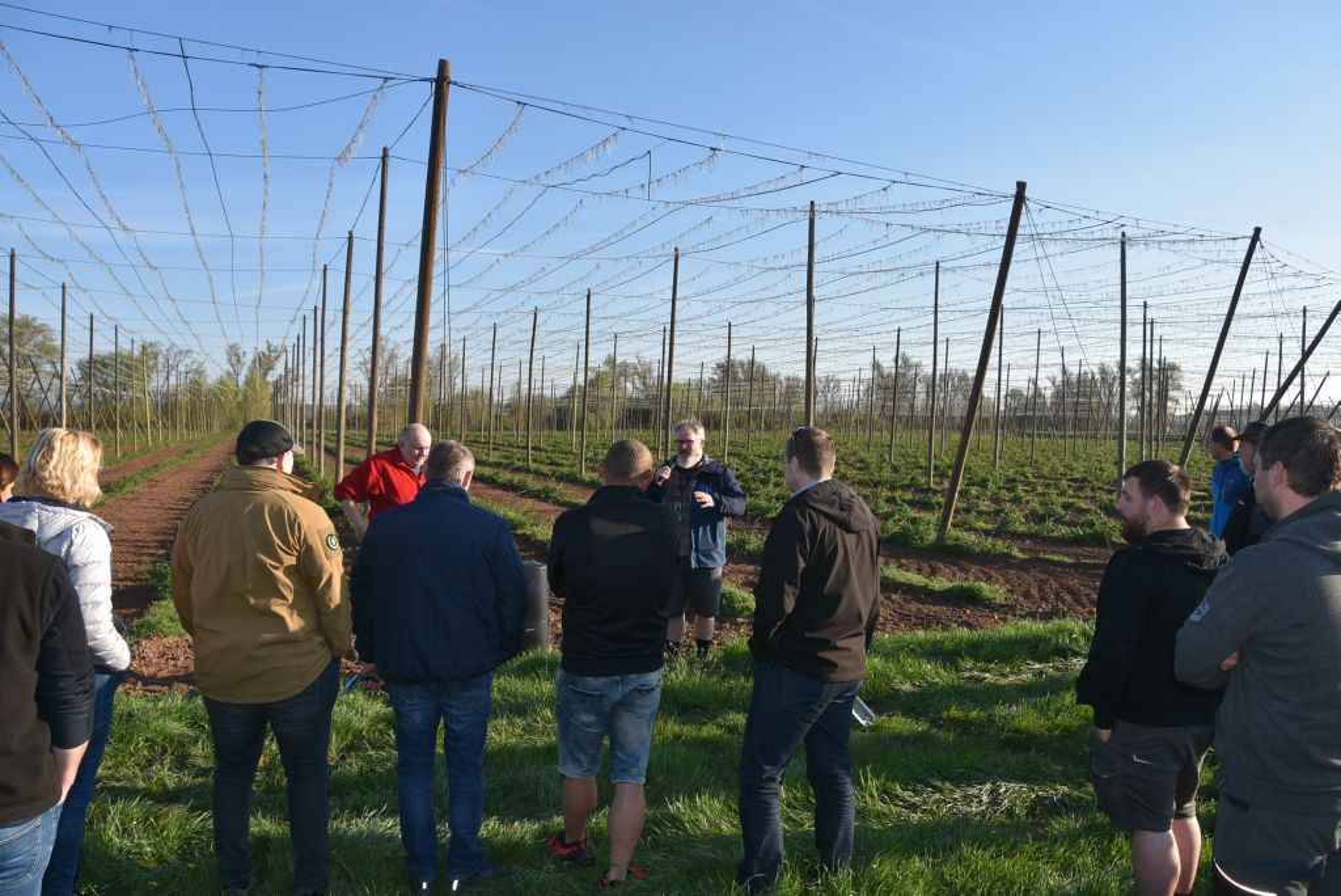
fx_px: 1006
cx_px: 670
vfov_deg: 48.0
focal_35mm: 27
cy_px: 448
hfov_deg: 67.4
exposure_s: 1/250
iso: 100
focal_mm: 18
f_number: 7.1
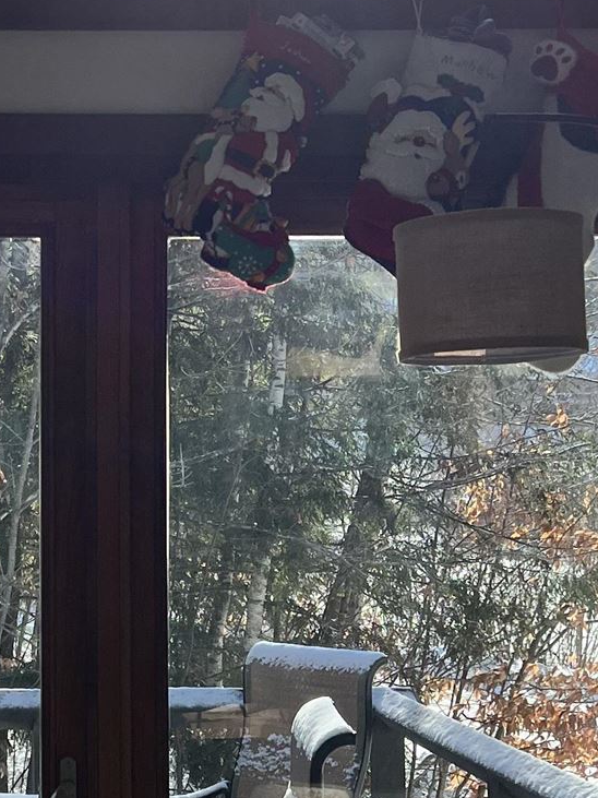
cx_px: -64
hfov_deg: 17.4
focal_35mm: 82
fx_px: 1889
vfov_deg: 23.8
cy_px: 420
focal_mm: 5.7
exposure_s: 1/3356
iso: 50
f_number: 1.5
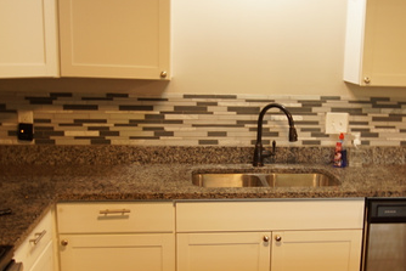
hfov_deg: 42.2
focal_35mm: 46
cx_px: 266
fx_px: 519
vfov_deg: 29.2
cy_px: 156
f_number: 4
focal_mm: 10
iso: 100
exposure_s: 1/5
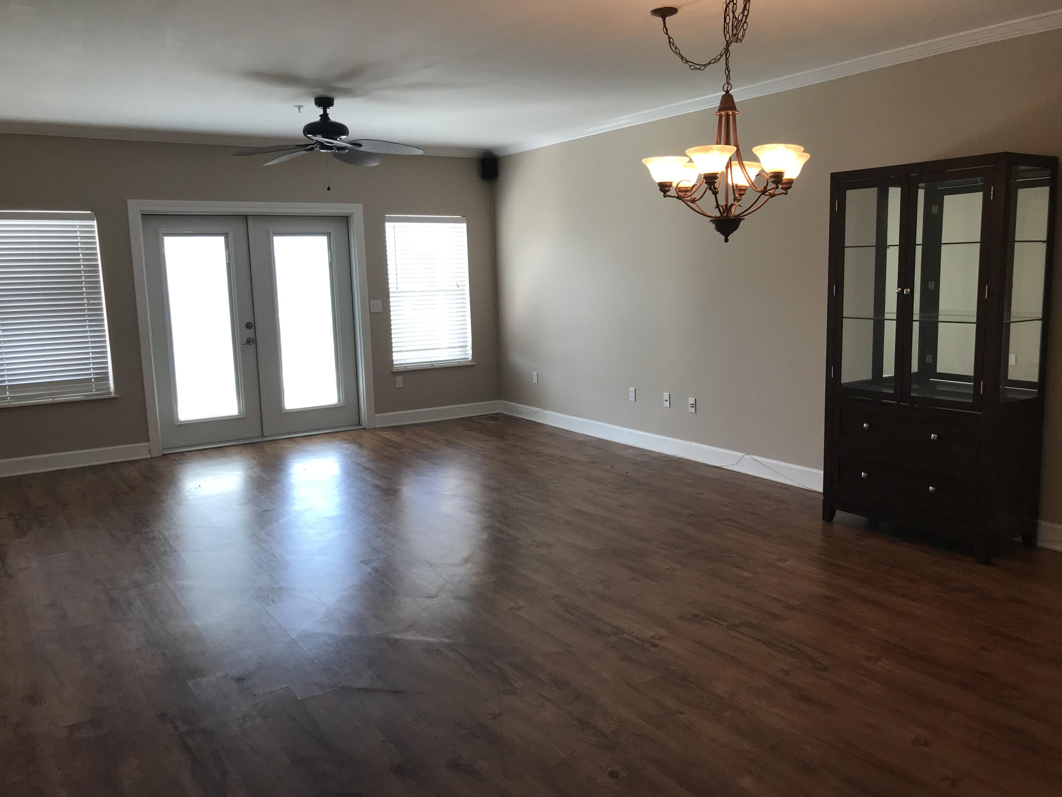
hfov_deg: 63.4
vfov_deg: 49.7
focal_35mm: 28
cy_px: 398
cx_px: 531
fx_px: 859
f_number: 1.8
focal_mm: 3.99
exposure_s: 1/120
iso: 40
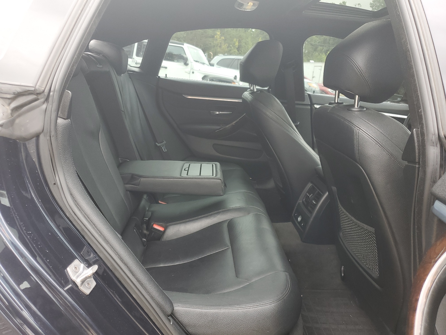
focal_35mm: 26
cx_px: 223
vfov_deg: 53.1
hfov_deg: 67.3
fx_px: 335
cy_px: 168
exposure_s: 1/120
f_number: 1.5
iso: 55
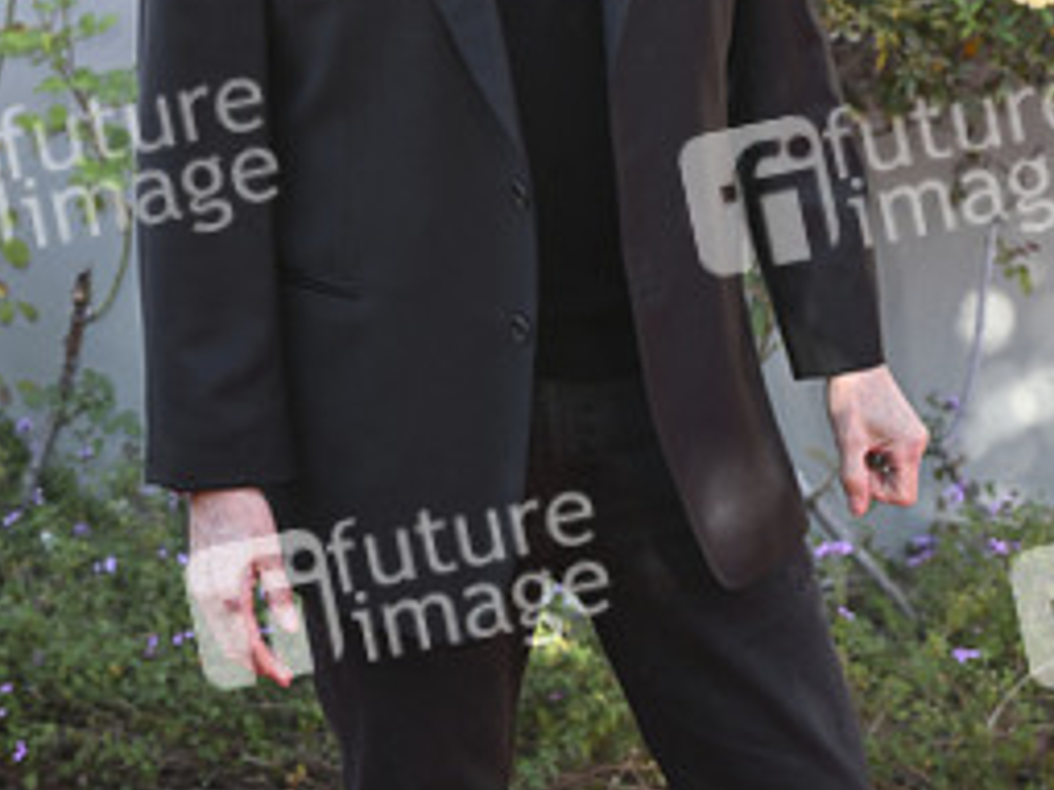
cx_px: 517
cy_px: -29
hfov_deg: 23.6
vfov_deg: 17.3
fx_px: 2526
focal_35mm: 83
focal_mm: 55
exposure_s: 1/320
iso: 640
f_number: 5.6
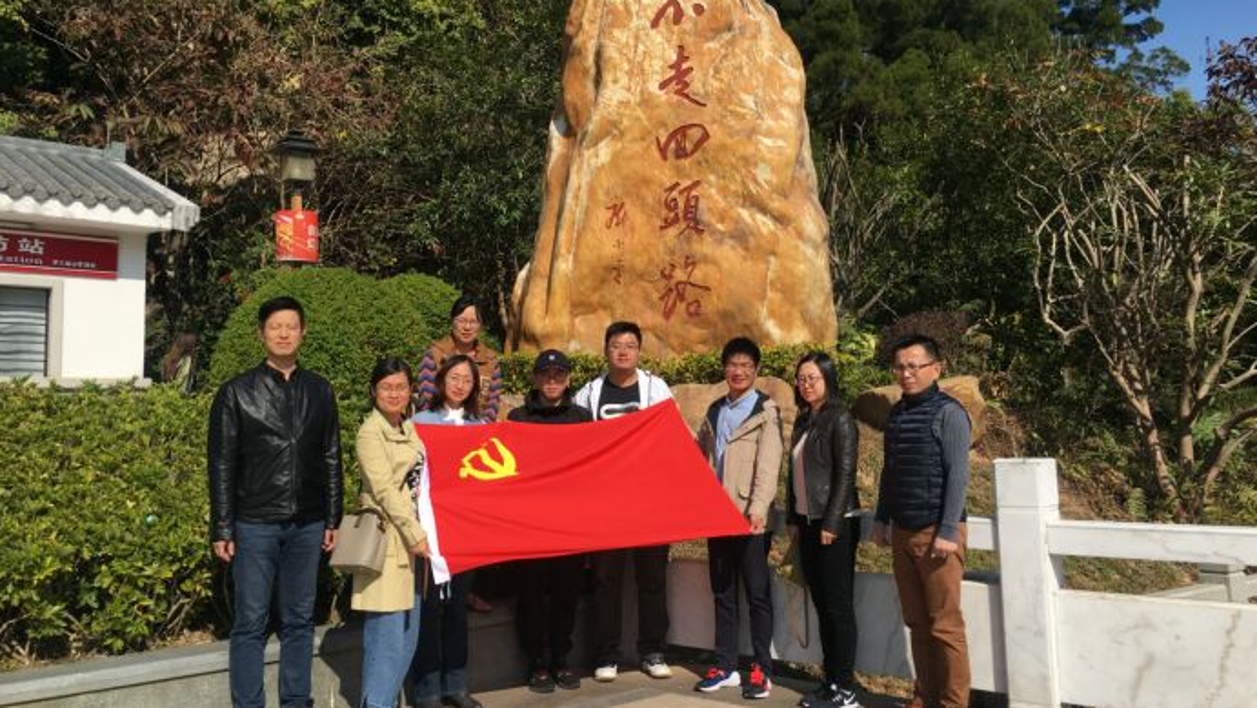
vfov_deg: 36.7
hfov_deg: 61.0
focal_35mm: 32
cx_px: 635
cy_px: 323
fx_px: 1067
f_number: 2.2
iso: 25
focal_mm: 4.15
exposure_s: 1/1923
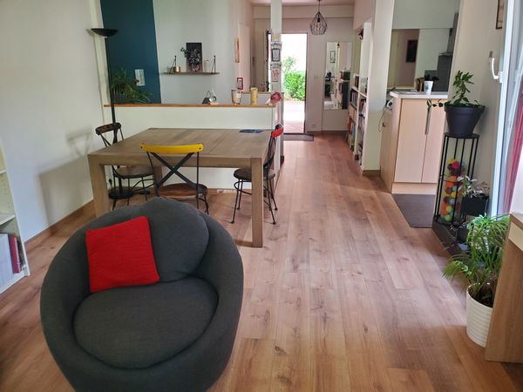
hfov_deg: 67.3
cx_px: 262
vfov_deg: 53.1
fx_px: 393
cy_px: 196
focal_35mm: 26
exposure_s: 1/60
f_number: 2.4
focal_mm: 4.3
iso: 250
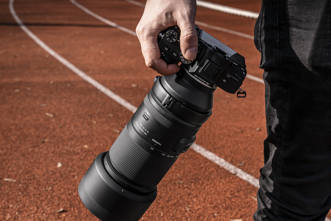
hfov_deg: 30.8
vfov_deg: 20.9
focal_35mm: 65
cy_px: 131
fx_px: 598
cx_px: 118
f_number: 7.1
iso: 100
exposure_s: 1/160
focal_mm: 46
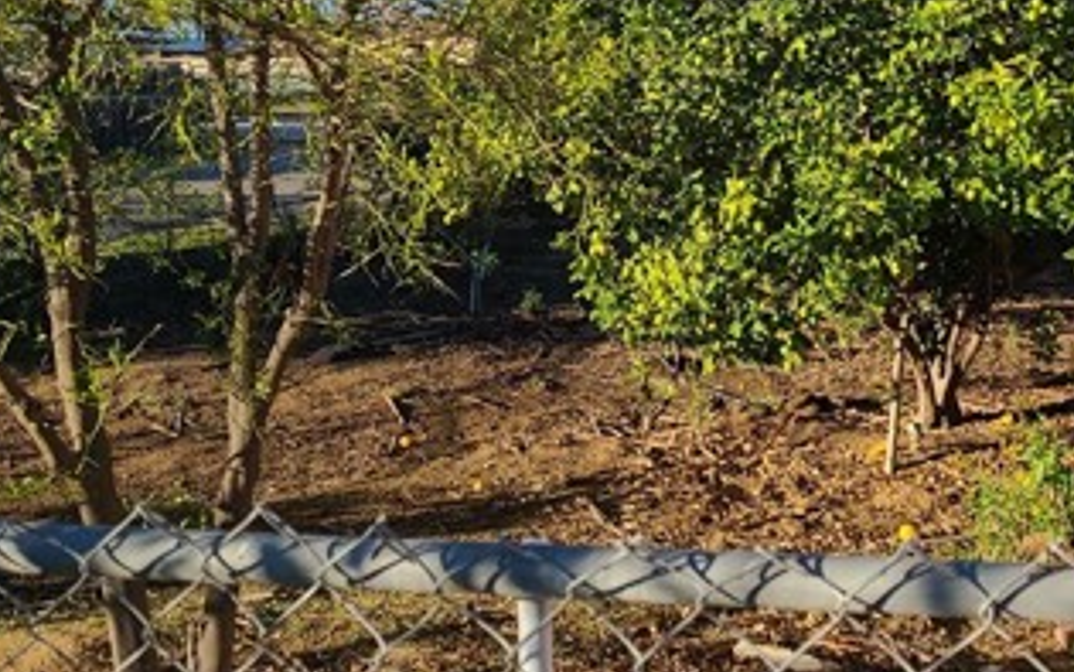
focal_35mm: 56
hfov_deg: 35.9
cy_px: 201
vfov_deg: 23.0
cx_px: 716
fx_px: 1639
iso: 40
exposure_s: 1/1192
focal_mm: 5.4
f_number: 1.8
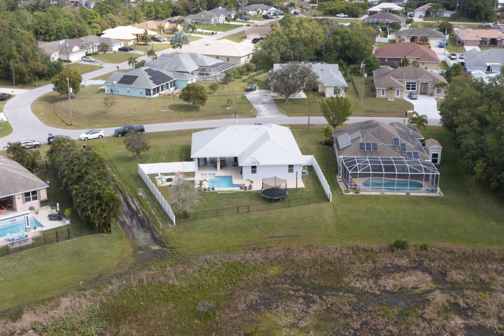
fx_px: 392
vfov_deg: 46.4
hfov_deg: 65.5
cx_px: 252
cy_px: 168
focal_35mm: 28
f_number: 7.1
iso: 200
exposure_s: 1/800
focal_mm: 10.26
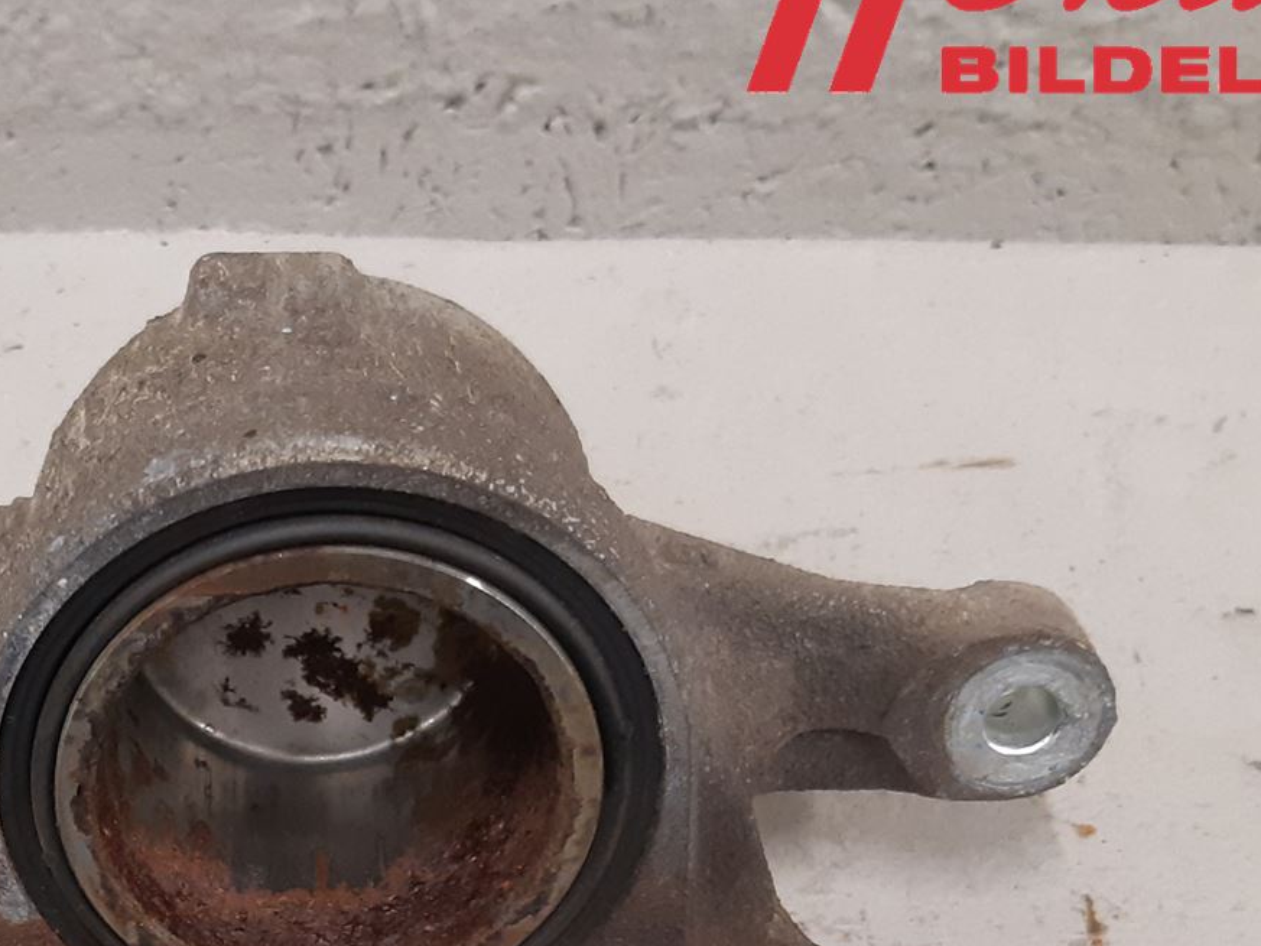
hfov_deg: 30.4
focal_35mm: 61
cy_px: 958
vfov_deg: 23.0
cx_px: 155
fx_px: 2222
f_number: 1.7
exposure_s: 1/50
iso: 200
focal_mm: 3.93
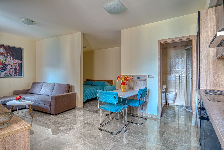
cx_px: 112
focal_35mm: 18
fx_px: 112
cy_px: 75
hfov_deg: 90.0
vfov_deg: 67.4
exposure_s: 2
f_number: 11
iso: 100
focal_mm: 18
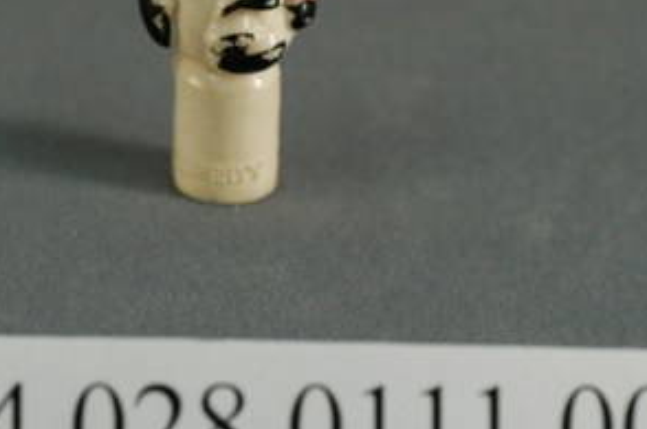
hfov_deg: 10.5
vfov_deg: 7.0
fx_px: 3517
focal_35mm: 196
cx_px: 200
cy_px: 74
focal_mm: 60
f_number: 7.1
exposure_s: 1/60
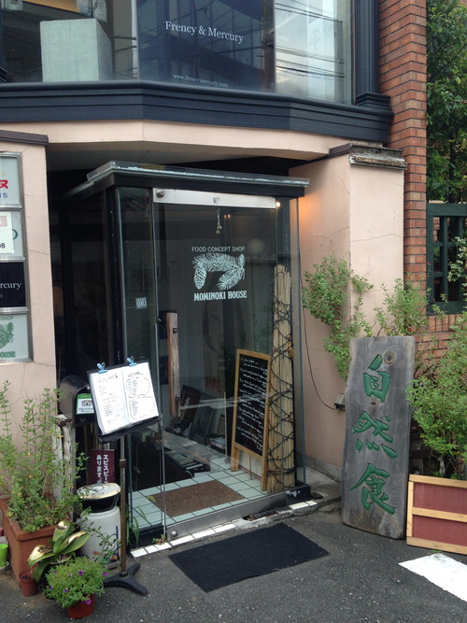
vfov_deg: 55.4
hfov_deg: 42.9
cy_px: 312
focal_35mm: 33
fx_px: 594
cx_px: 234
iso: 80
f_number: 2.4
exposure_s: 1/120
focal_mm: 4.12
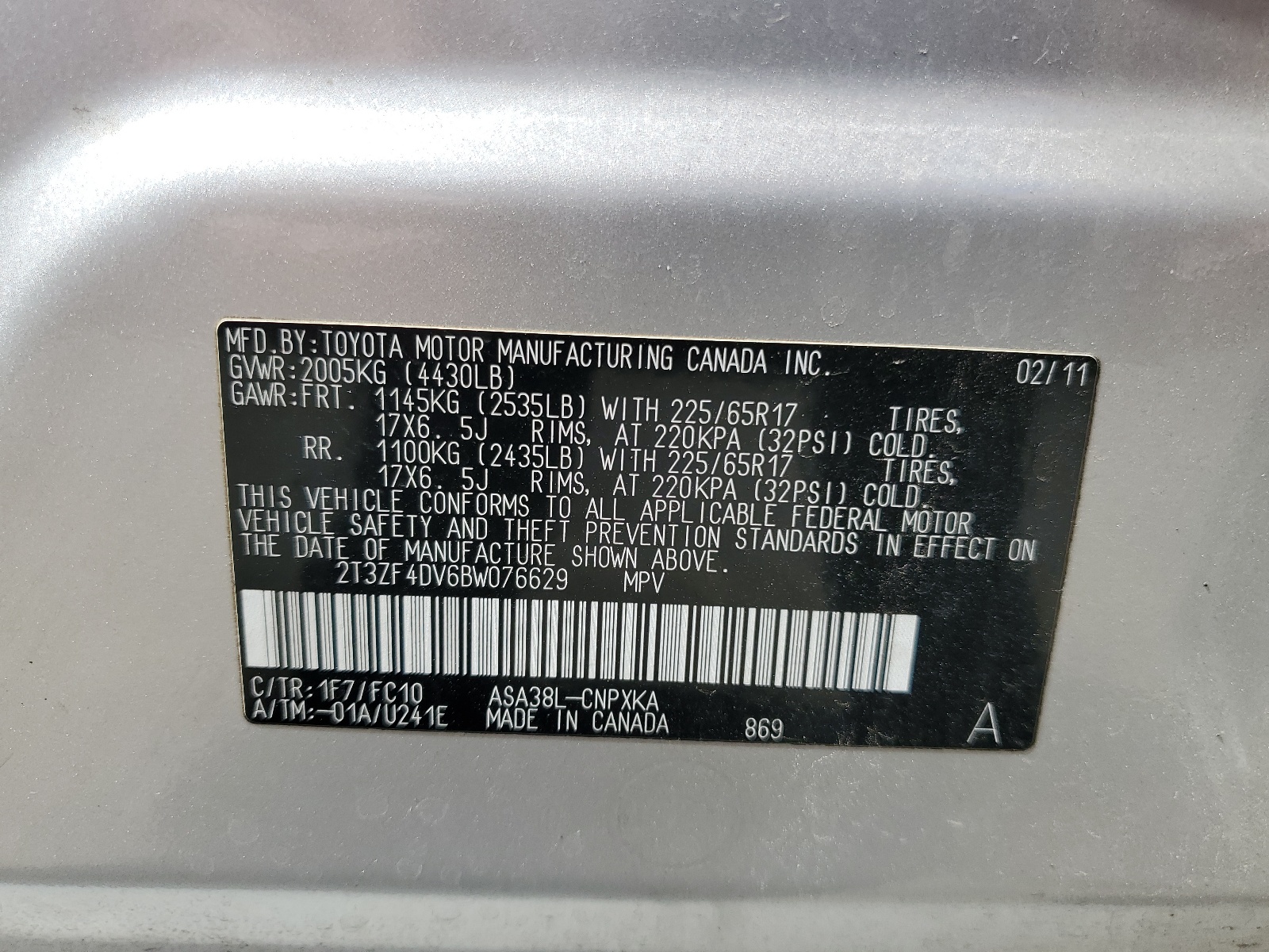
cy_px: 476
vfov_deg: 53.1
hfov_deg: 67.3
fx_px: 953
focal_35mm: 26
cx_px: 634
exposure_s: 1/1429
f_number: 1.5
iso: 50
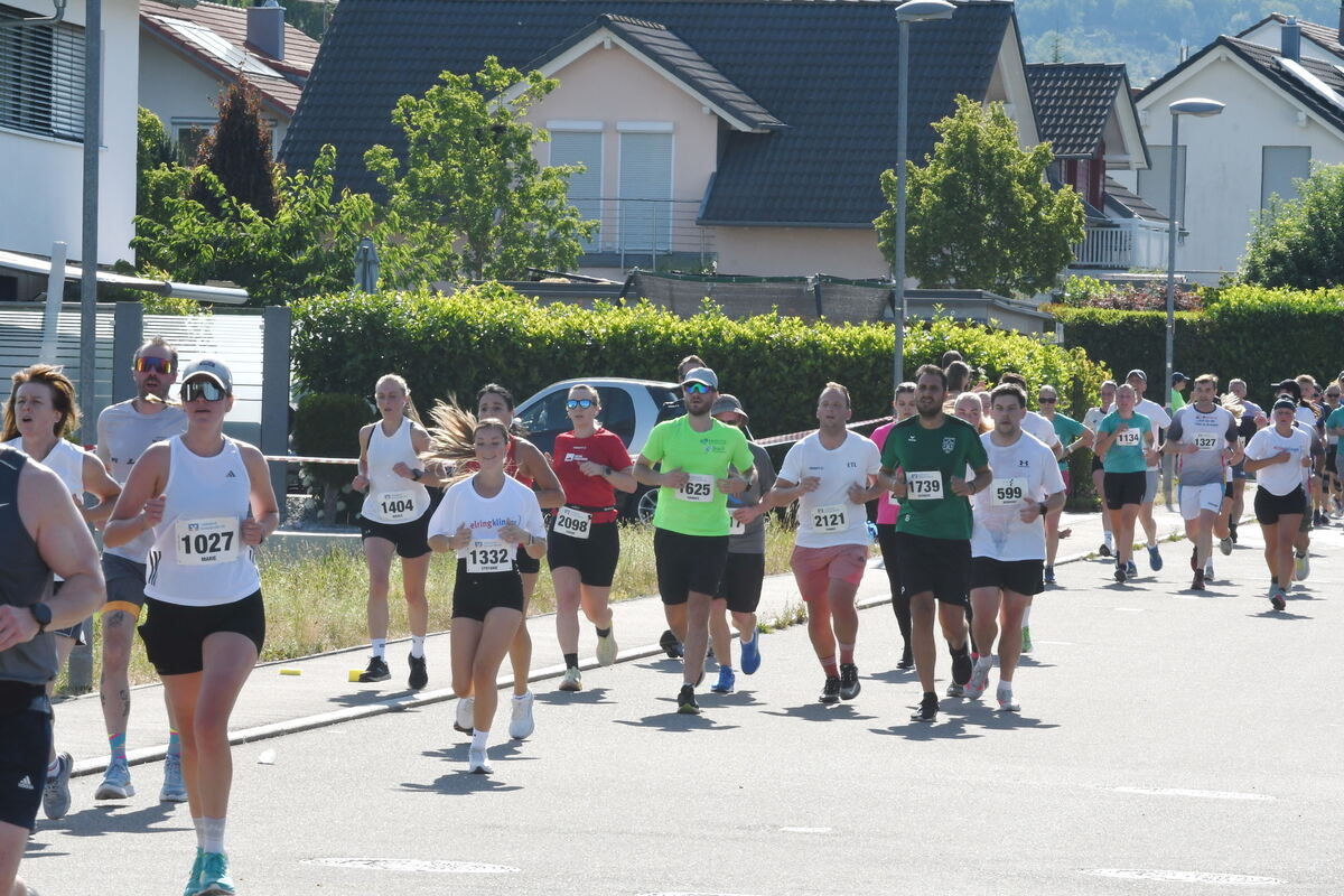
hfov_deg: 8.1
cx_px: 672
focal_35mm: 255
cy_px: 448
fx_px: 9519
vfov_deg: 5.4
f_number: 18
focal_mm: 170
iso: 640
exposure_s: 1/320
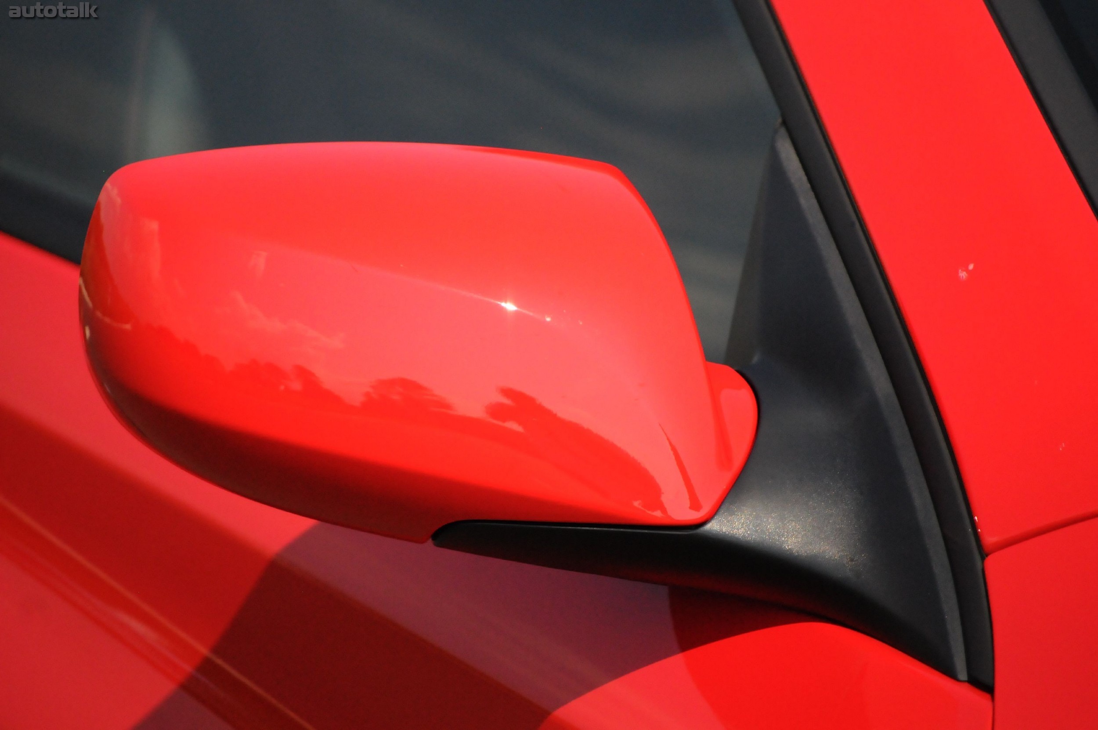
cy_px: 365
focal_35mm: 248
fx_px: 7540
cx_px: 549
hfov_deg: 8.3
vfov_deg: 5.5
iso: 2000
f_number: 5.6
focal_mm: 165
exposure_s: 1/8000
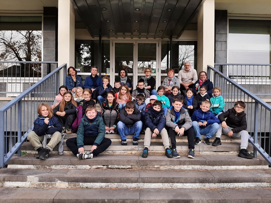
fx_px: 204
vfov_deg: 53.1
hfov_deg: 67.3
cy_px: 102
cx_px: 136
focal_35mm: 26
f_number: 1.7
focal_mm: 3.93
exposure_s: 1/760
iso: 40
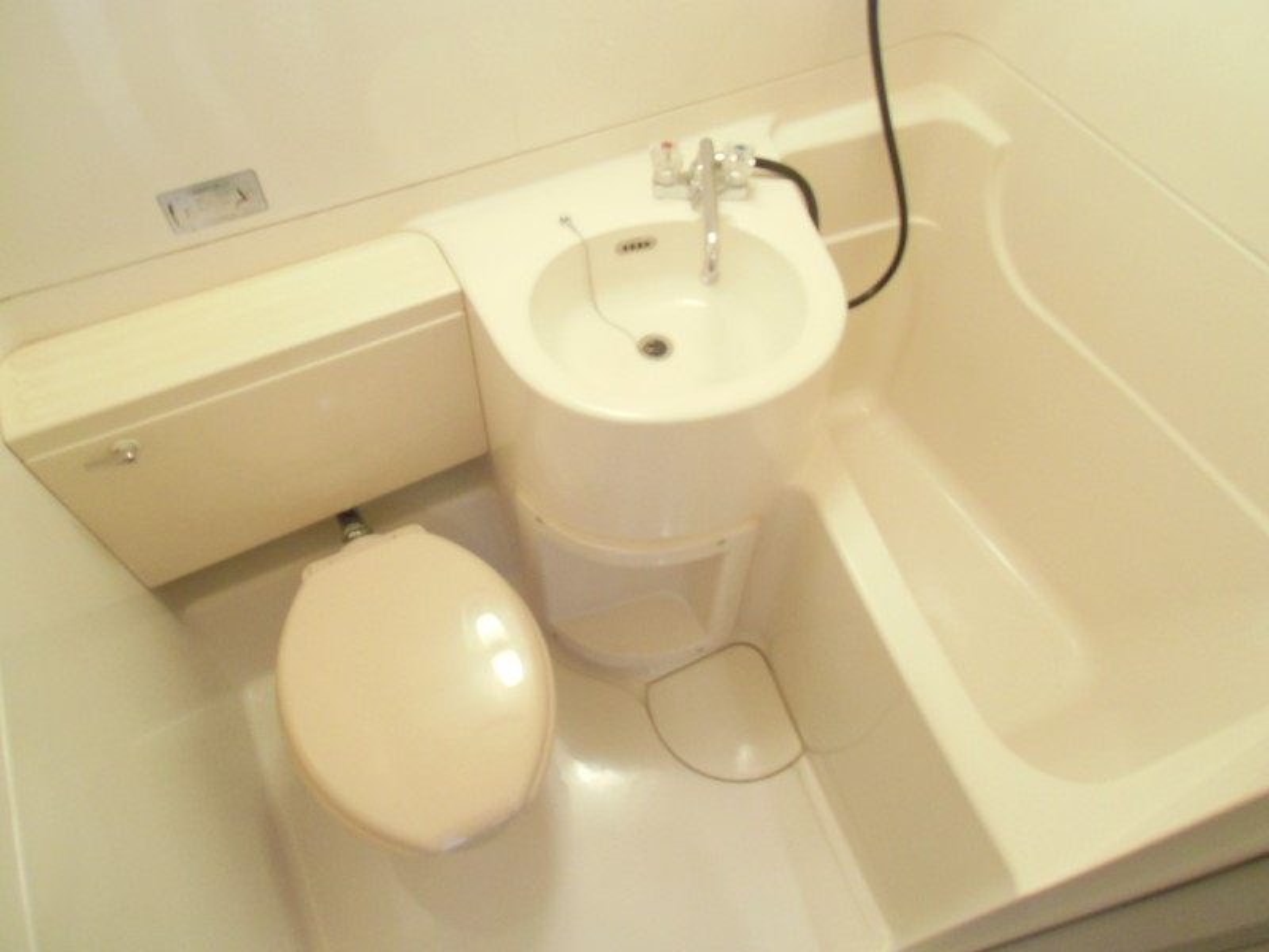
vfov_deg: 56.8
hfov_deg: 71.6
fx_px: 880
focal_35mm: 24
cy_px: 476
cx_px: 634
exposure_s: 1/10
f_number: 3
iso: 400
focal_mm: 4.24
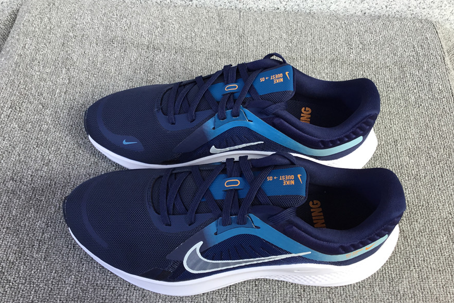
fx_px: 416
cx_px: 231
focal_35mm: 33
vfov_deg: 40.0
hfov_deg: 57.2
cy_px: 146
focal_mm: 3.3
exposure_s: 1/136
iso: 25
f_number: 2.4
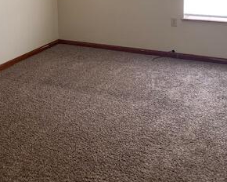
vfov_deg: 25.8
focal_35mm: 56
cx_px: 70
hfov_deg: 33.2
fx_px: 376
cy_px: 2
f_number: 1.8
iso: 160
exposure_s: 1/60
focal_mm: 4.25
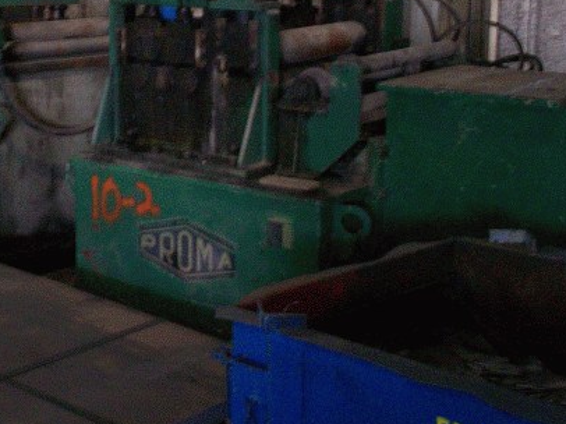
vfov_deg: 20.4
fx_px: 1160
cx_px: 84
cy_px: 71
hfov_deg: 26.7
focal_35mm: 71
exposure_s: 1/8
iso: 200
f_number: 4.5
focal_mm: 6
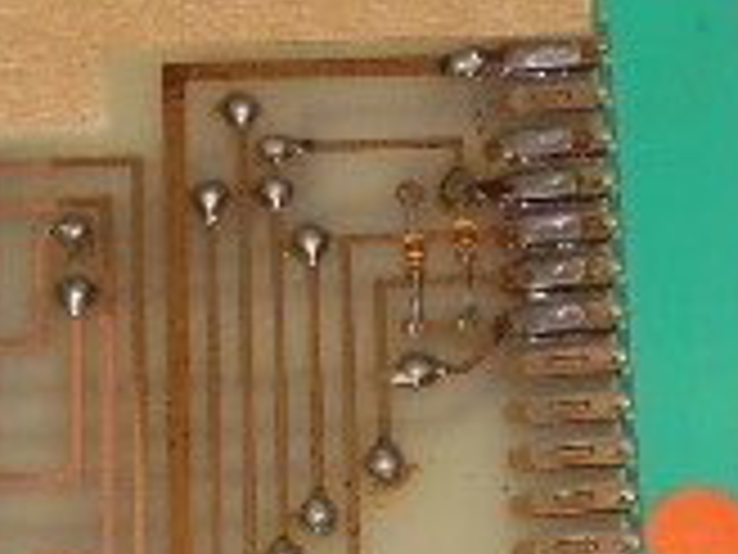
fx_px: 2921
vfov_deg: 10.7
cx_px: 351
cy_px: 572
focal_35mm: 137
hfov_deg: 14.4
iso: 200
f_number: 7.9
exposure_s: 1/60
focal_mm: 8.9
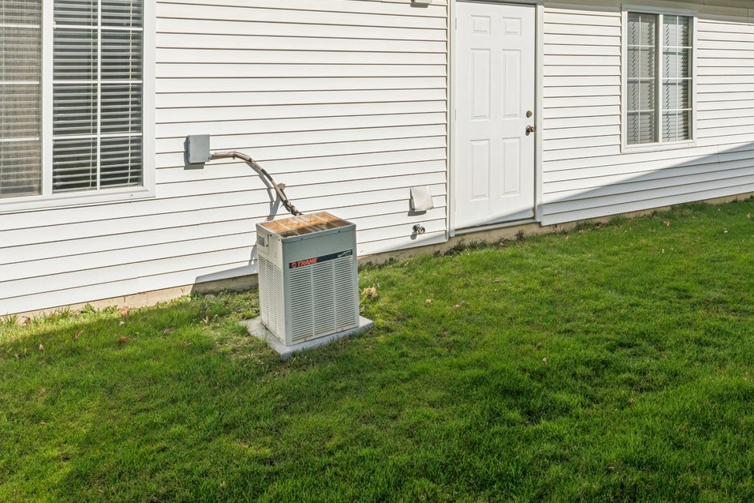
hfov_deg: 61.6
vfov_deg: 41.0
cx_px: 438
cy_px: 75
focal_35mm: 30
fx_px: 628
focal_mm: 14
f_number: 8
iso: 200
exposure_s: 1/1600
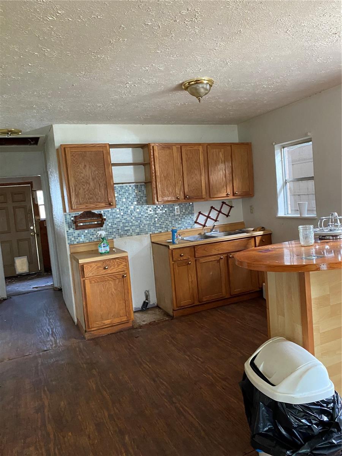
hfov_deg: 53.1
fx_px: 343
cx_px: 171
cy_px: 228
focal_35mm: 26
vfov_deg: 67.3
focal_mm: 4.25
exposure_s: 1/60
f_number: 1.8
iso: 500
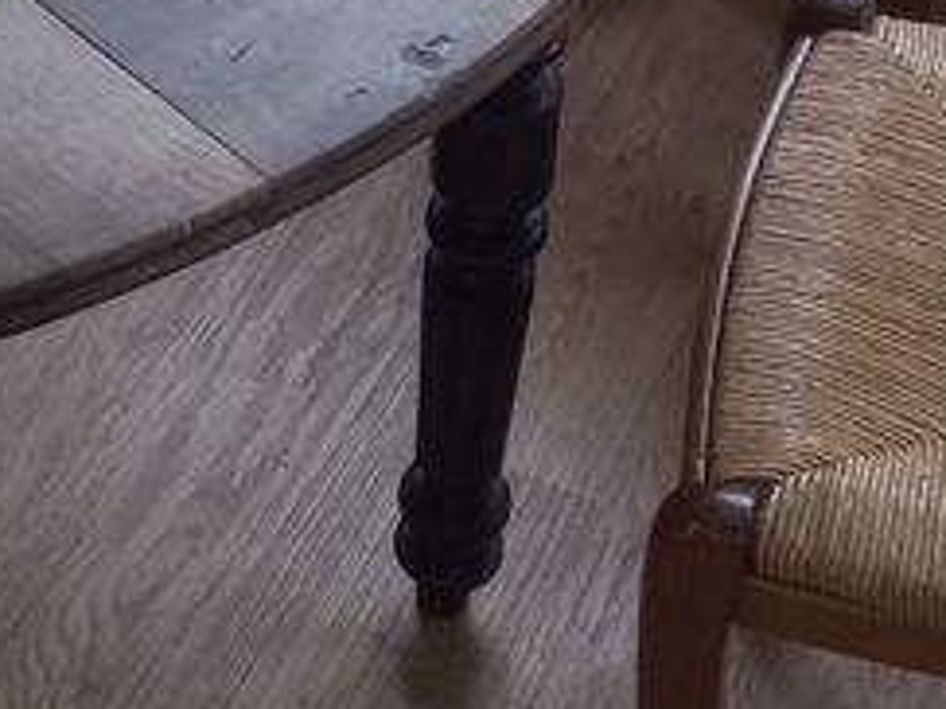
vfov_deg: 13.4
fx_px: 2813
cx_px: 335
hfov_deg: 19.0
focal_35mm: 103
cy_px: -405
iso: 400
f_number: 1.8
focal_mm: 4.6
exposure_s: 1/33.3
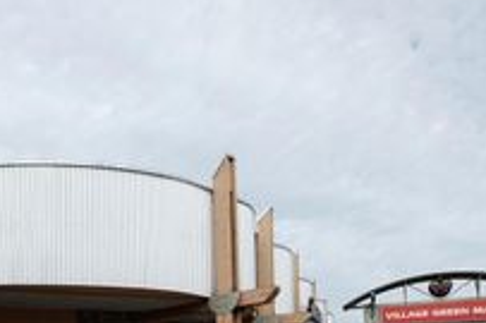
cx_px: 50
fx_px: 499
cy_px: 361
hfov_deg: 46.9
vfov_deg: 31.5
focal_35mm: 37
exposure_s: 1/640
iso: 200
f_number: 5.6
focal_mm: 10
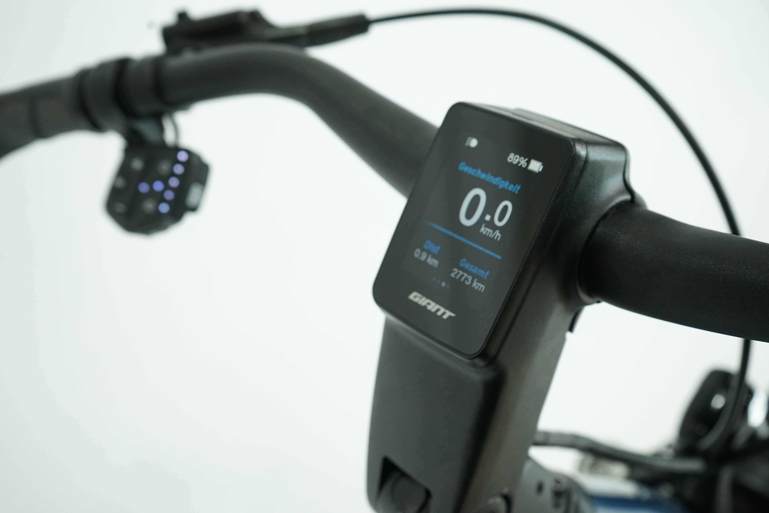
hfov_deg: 50.7
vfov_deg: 35.1
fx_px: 812
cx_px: 384
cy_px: 256
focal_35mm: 38
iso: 2500
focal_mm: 38
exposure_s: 1/200
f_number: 5.6
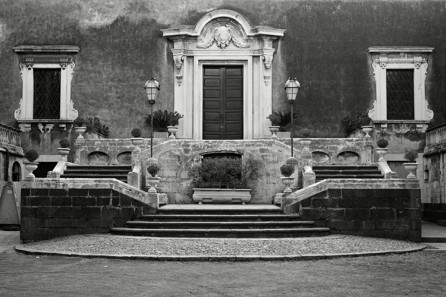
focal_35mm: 50
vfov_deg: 27.0
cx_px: 223
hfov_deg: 39.6
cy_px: 148
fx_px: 619
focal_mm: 33
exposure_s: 1/400
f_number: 4.5
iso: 640
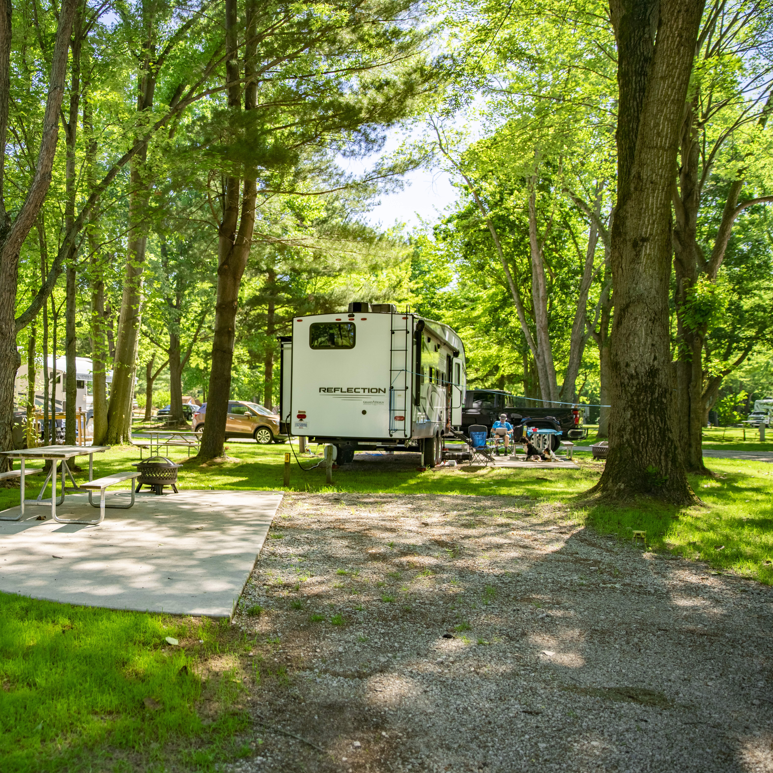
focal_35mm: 31
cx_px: 214
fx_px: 783
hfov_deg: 50.8
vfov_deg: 52.5
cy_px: 391
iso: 500
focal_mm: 24
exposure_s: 1/400
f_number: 2.8
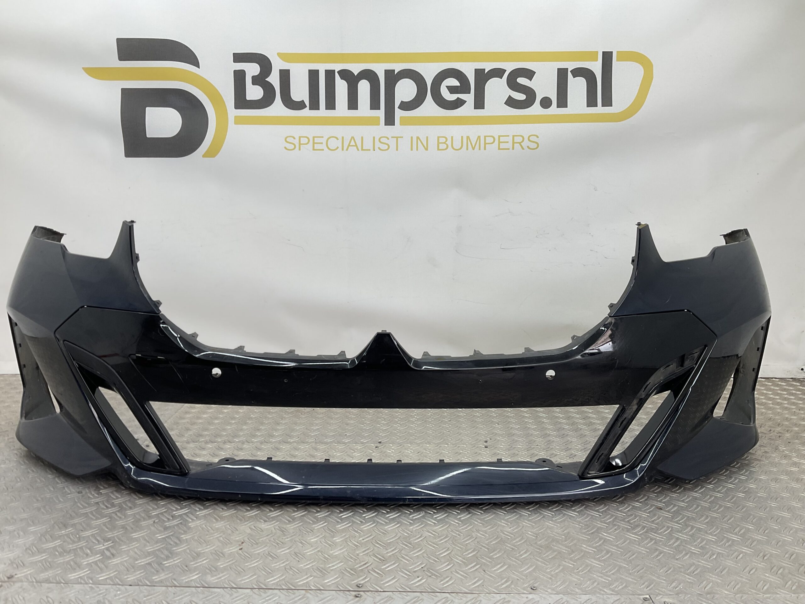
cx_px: 402
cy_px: 302
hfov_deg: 61.7
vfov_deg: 48.2
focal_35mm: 29
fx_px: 674
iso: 16
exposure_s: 1/116
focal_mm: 3
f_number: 1.8
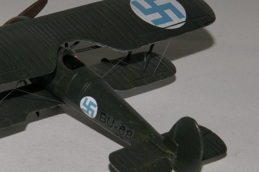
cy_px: 86
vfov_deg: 5.5
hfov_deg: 8.3
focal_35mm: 248
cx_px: 59
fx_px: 1784
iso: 400
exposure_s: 1/125
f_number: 22
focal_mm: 100
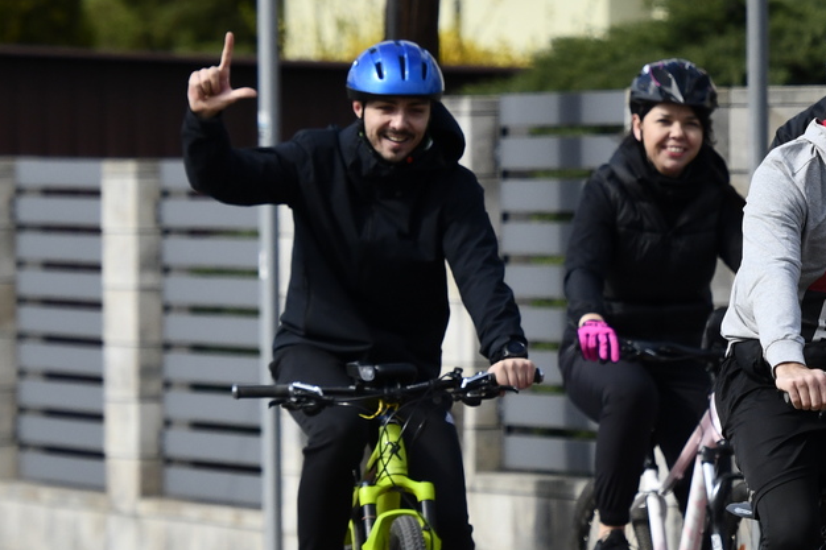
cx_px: 941
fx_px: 9794
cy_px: 277
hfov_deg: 4.8
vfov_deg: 3.2
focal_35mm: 427
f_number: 2.8
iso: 400
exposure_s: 1/5000
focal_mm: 165
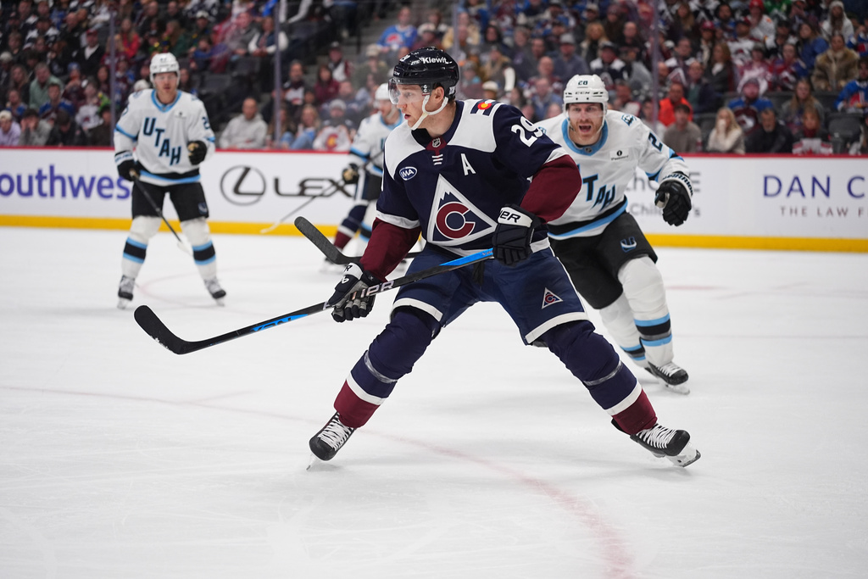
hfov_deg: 22.6
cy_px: 290
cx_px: 434
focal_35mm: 90
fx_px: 2170
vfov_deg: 15.2
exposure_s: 1/2000
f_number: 3.2
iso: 2000
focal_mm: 90
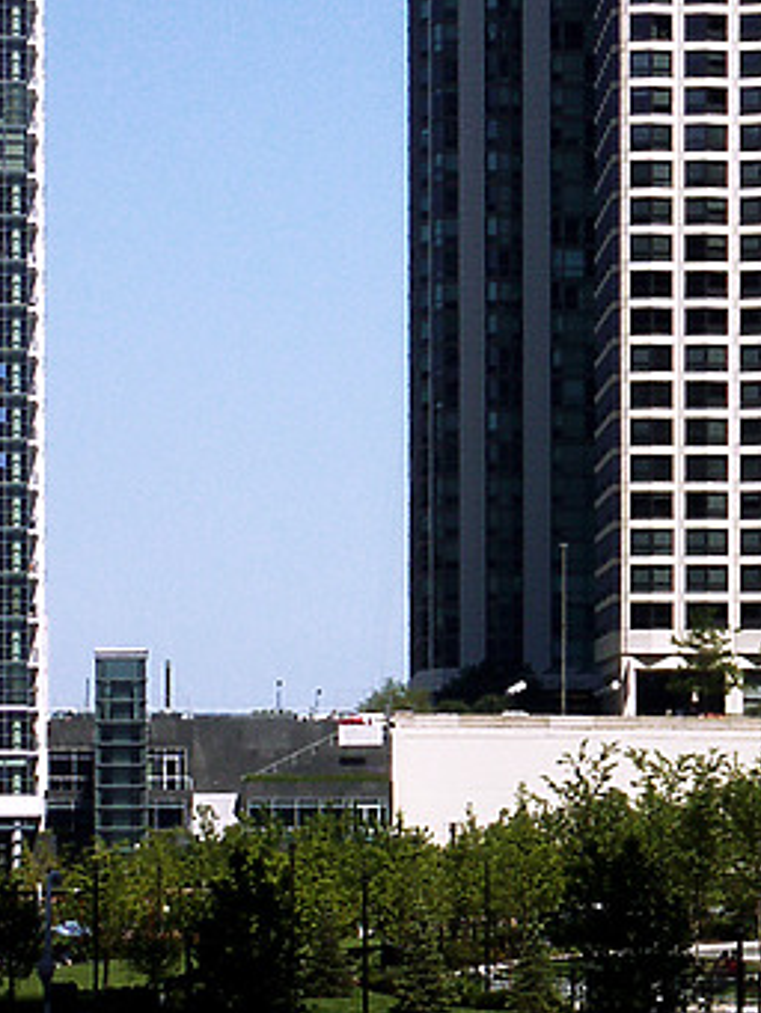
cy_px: -282
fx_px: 5185
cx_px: 941
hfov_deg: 8.3
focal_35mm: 177
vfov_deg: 10.9
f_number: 8
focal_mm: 13.87
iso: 64
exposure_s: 1/250
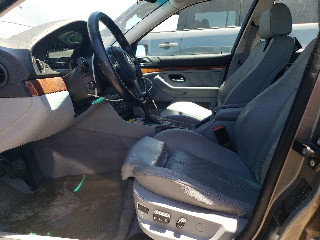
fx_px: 240
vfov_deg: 53.1
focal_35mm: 26
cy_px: 120
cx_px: 160
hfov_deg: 67.3
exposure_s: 1/455
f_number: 1.5
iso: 50
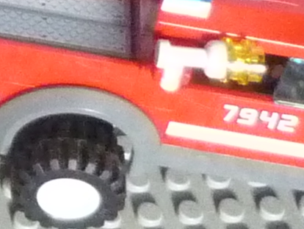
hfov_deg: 6.8
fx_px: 2285
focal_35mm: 260
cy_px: -280
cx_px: -646
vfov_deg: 5.6
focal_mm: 5.5
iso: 800
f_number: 2.8
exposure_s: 1/50
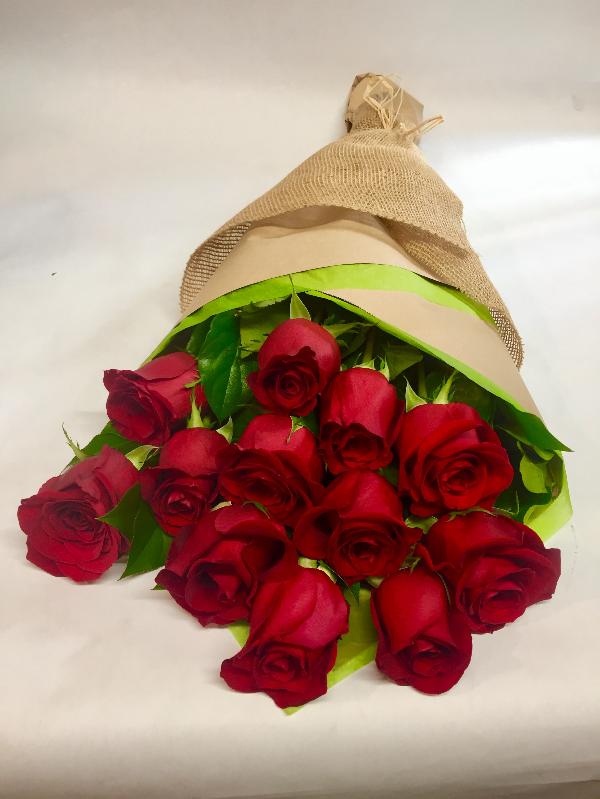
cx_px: 300
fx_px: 670
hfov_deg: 48.2
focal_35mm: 29
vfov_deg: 61.7
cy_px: 400
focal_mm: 4.15
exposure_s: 1/30
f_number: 2.2
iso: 80
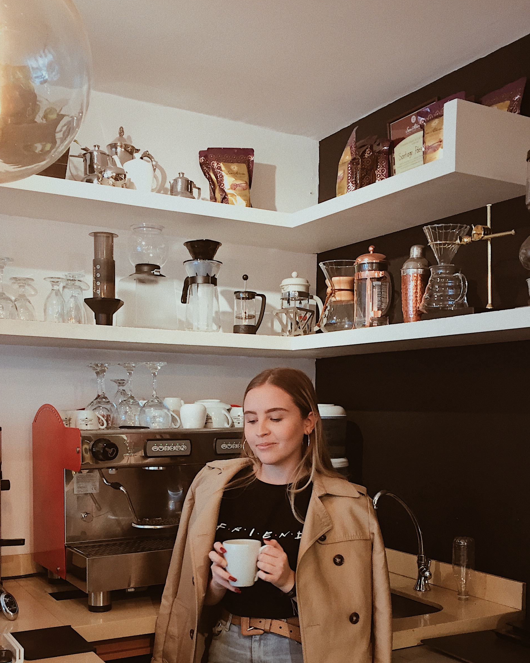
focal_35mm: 39
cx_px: 260
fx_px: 765
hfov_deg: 38.2
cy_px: 449
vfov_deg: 46.0
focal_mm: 4.15
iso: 100
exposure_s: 1/30
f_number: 2.2
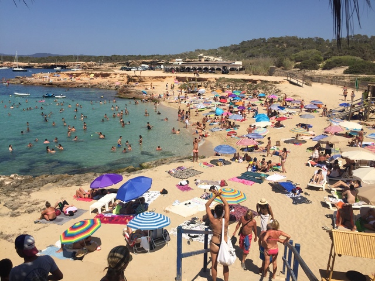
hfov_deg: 61.7
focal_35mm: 29
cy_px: 140
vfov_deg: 48.2
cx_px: 188
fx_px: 314
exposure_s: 1/3597
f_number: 2.2
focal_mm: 4.15
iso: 32
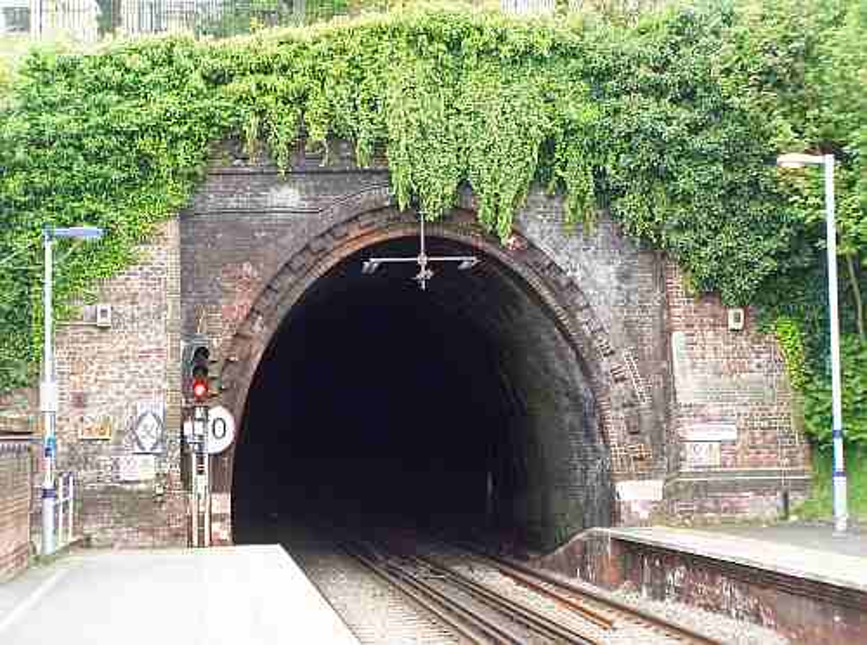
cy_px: 322
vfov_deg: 19.3
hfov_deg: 25.7
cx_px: 434
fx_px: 1898
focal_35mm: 76
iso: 160
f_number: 4.2
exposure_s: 1/60
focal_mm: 12.4
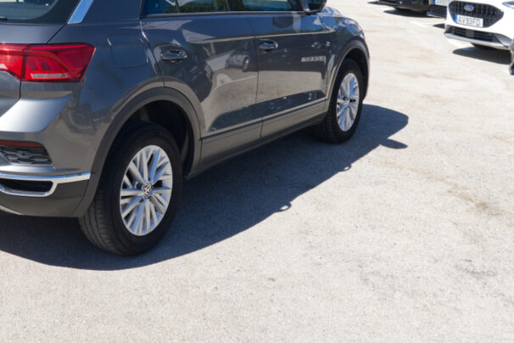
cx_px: 102
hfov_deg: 38.8
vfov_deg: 27.2
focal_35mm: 49
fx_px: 700
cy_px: 86
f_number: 9
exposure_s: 1/180
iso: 160
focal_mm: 19.2
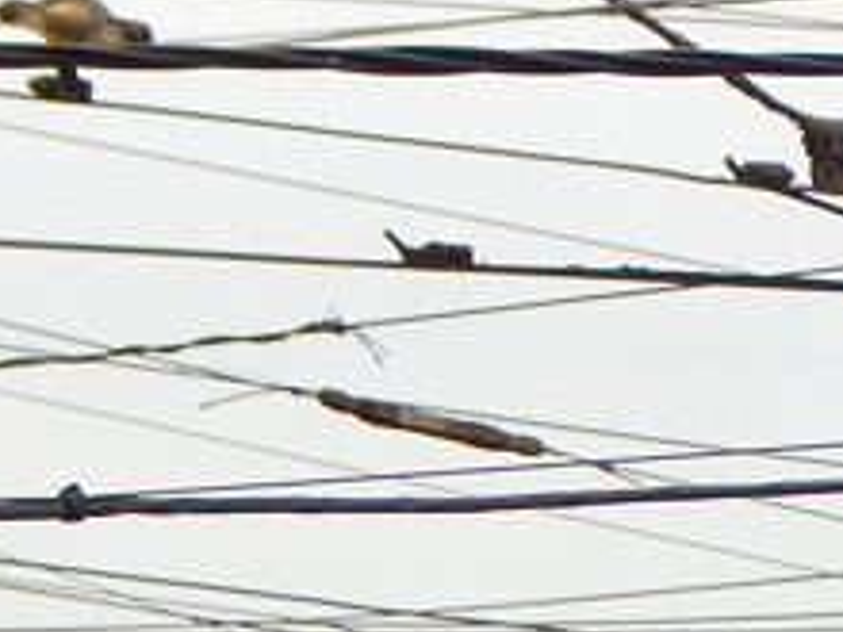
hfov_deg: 3.2
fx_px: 15172
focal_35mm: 623
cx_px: 1793
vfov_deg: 2.4
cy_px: 1456
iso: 125
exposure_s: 1/100
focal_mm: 20.5
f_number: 4.6
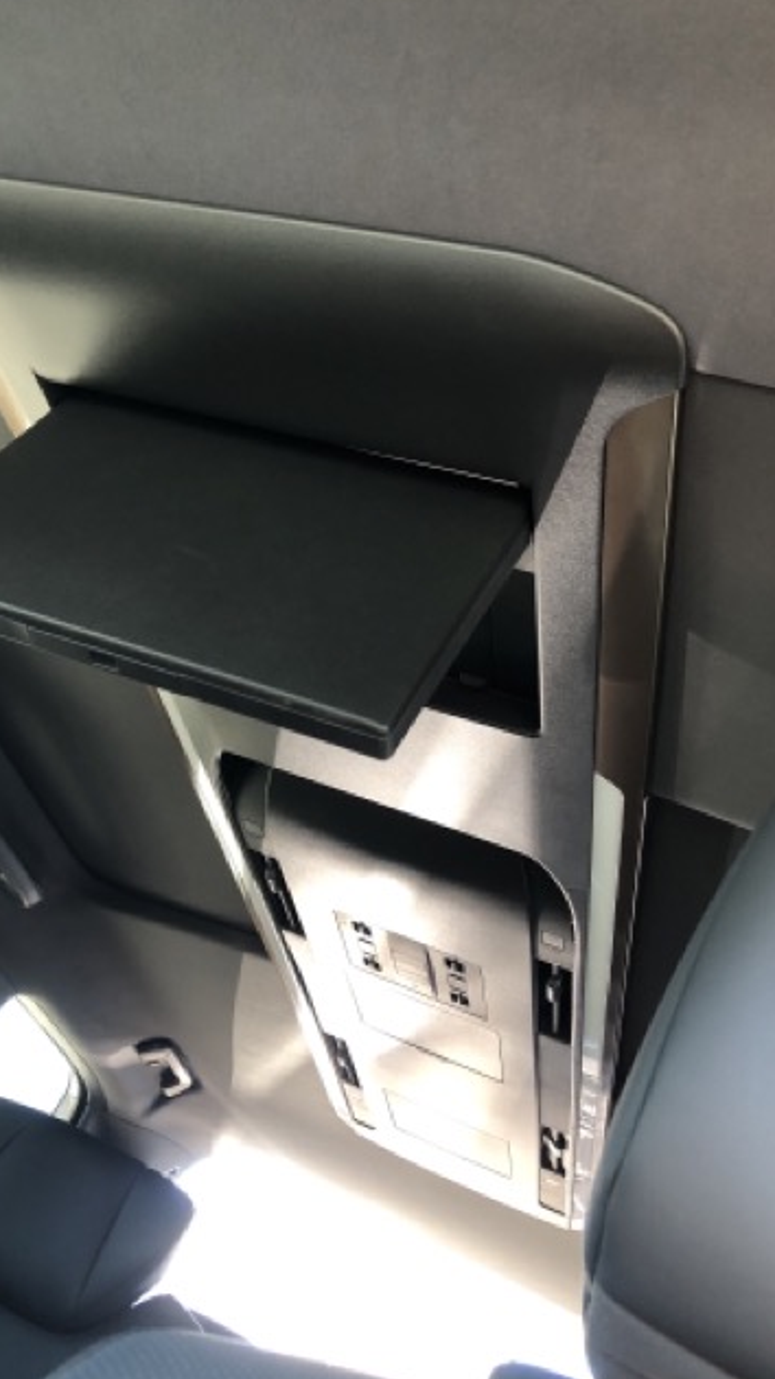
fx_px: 1133
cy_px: 685
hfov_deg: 37.7
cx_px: 346
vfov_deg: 62.6
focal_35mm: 31
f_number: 1.8
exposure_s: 1/30
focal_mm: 3.99
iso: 40
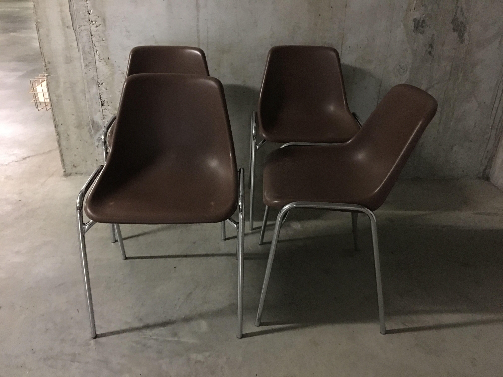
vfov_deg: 48.2
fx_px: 421
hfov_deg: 61.7
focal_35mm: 29
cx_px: 252
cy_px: 188
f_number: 2.2
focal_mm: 4.15
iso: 125
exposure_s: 1/4
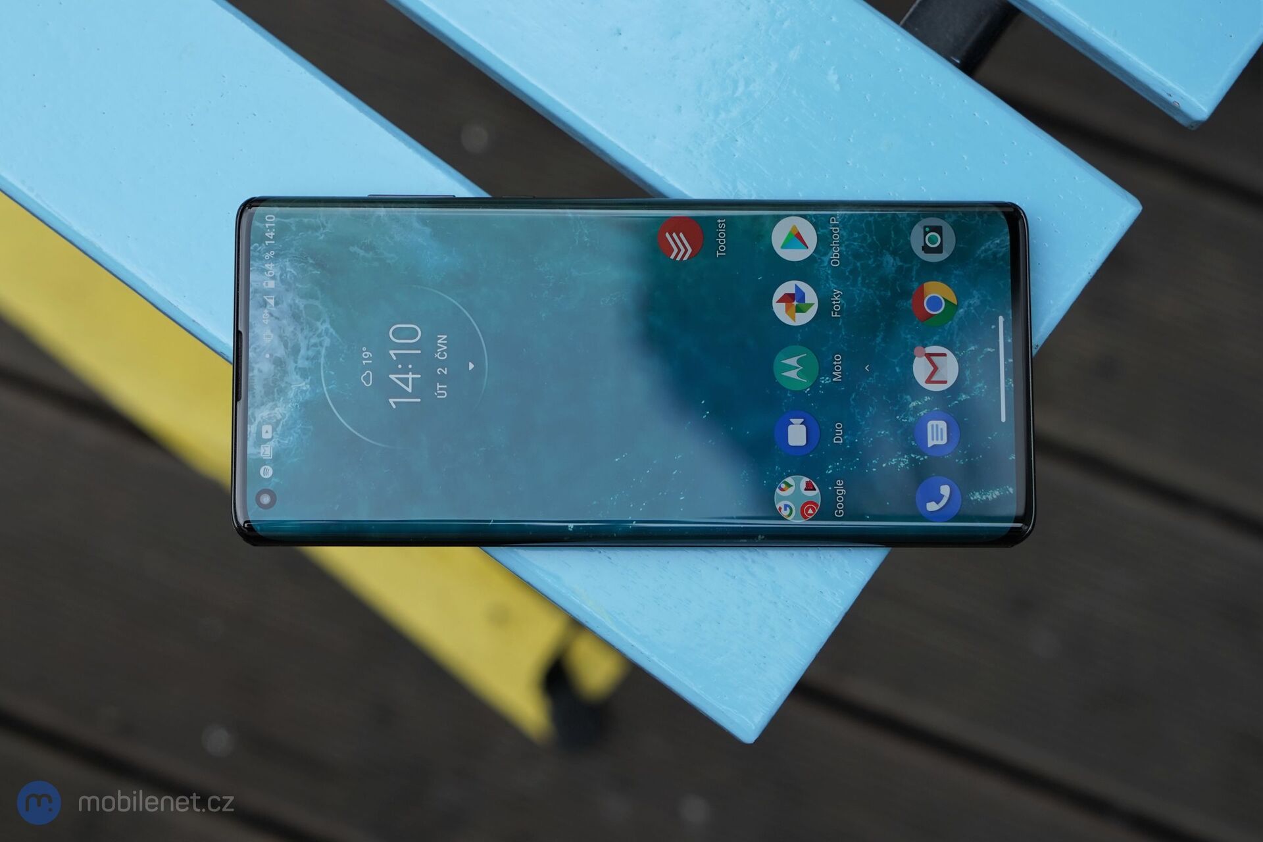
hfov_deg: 31.4
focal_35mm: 64
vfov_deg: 21.2
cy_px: 421
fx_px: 2245
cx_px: 632
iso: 320
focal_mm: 64
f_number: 6.3
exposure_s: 1/200
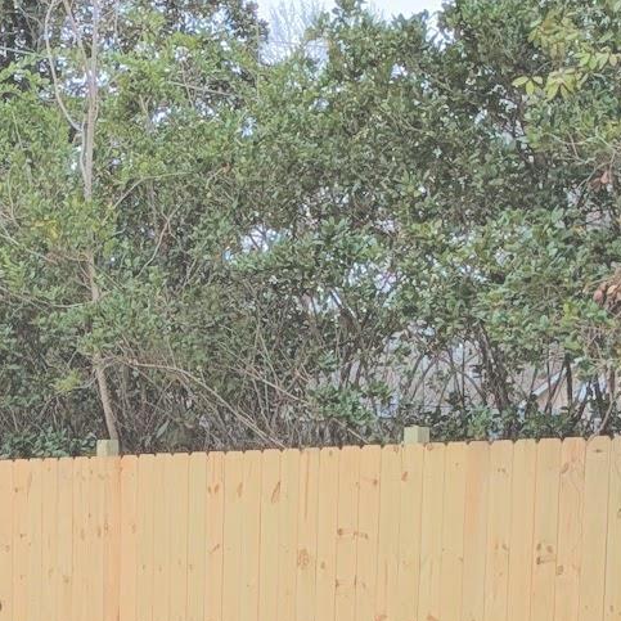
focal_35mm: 117
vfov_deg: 14.2
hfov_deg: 14.5
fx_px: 2375
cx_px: -93
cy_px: 842
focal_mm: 5.43
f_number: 1.89
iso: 45
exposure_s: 1/888
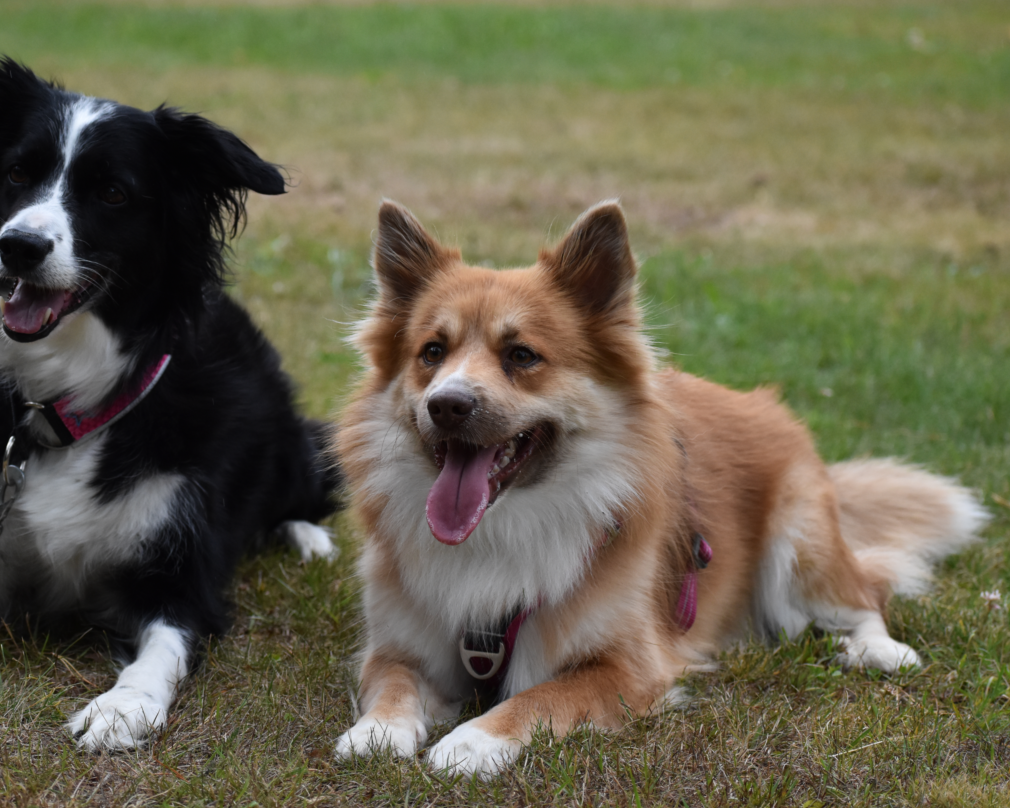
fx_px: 4424
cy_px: 406
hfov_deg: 13.0
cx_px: 445
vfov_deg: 10.4
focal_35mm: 148
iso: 1100
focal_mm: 86
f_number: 4.8
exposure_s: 1/500
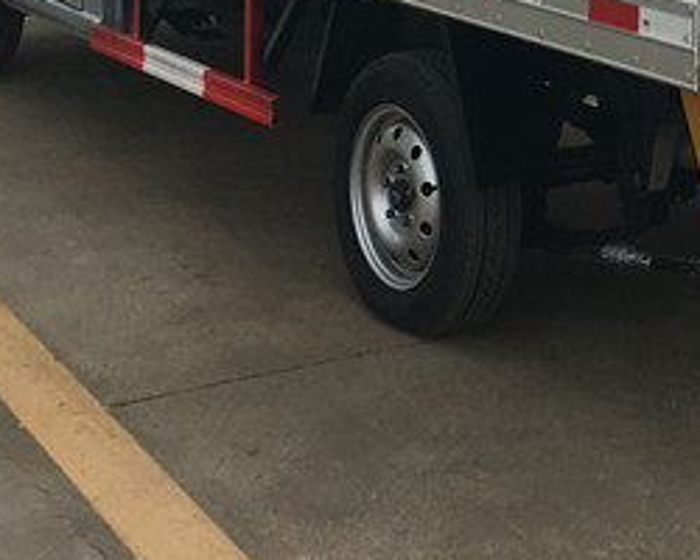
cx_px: 641
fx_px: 2030
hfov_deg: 19.2
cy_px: -340
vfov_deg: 14.4
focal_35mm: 98
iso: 25
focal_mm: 4.15
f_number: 2.2
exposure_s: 1/693
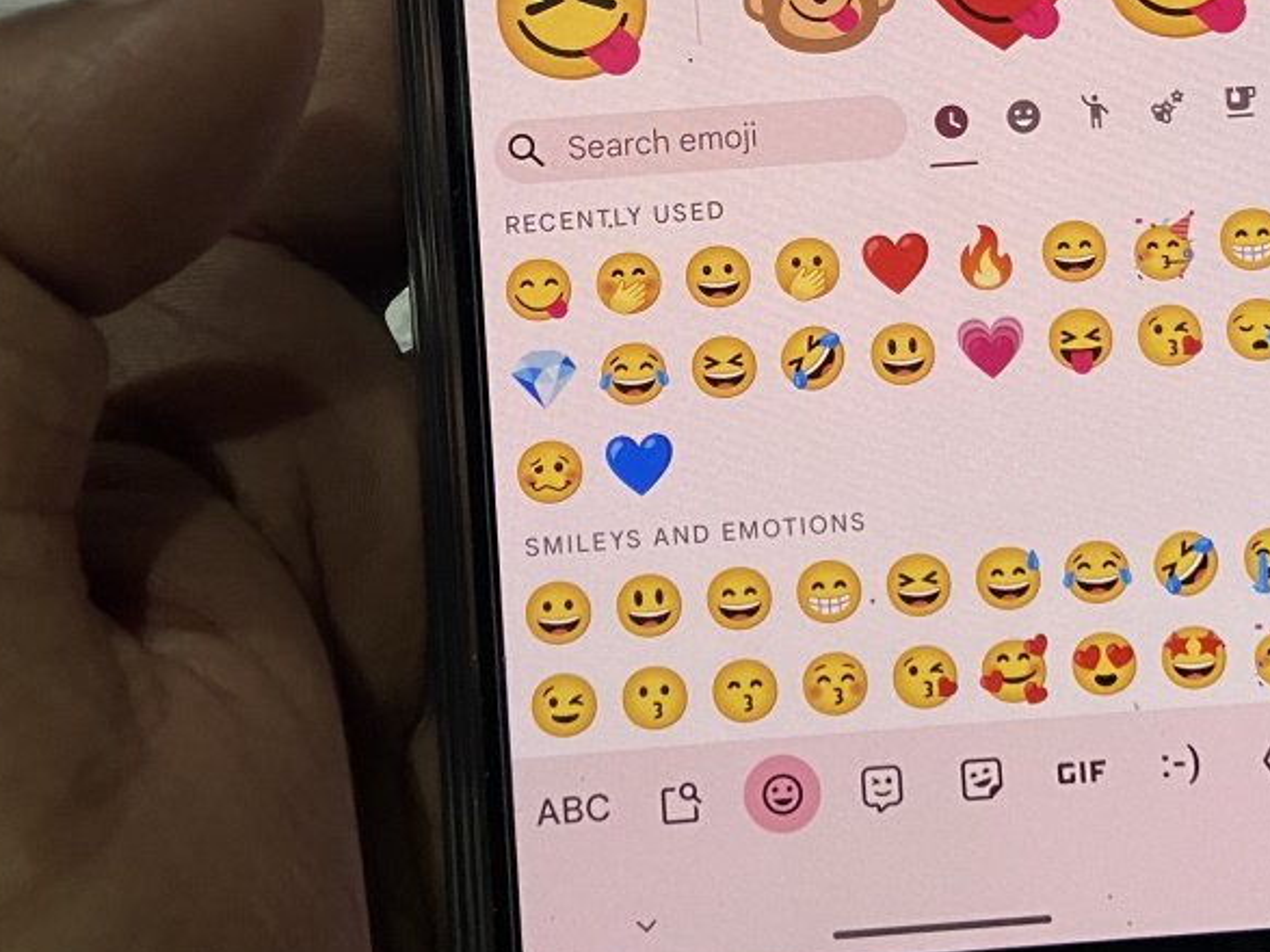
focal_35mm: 62
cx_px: 859
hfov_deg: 30.9
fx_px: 2274
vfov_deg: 22.9
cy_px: 39
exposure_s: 1/60
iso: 125
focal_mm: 4.25
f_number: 1.8
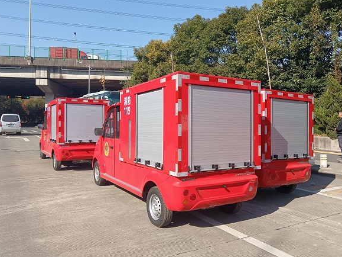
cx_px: 169
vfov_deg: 49.7
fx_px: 277
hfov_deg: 63.5
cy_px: 127
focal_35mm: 28
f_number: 1.9
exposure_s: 1/812
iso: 100
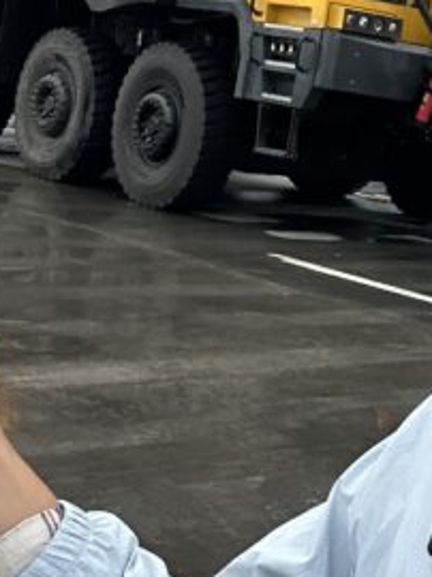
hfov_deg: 15.8
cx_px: 560
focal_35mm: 89
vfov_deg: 21.4
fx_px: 1483
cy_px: 26
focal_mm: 2.69
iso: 80
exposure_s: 1/113
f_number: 1.9
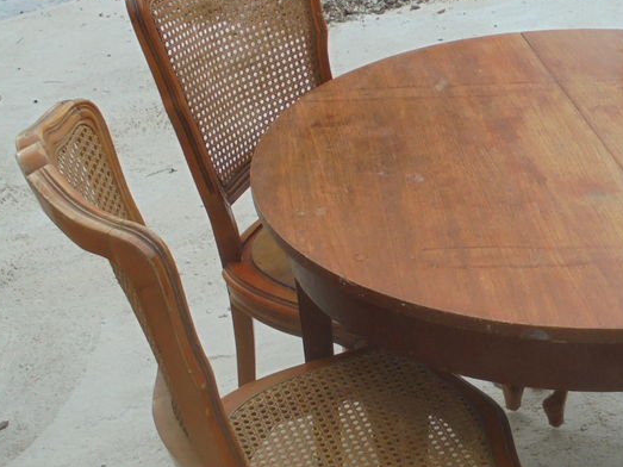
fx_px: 1170
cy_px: 219
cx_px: 582
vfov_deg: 22.6
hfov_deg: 28.5
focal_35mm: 65
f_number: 4
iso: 100
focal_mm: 6.1
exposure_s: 1/250
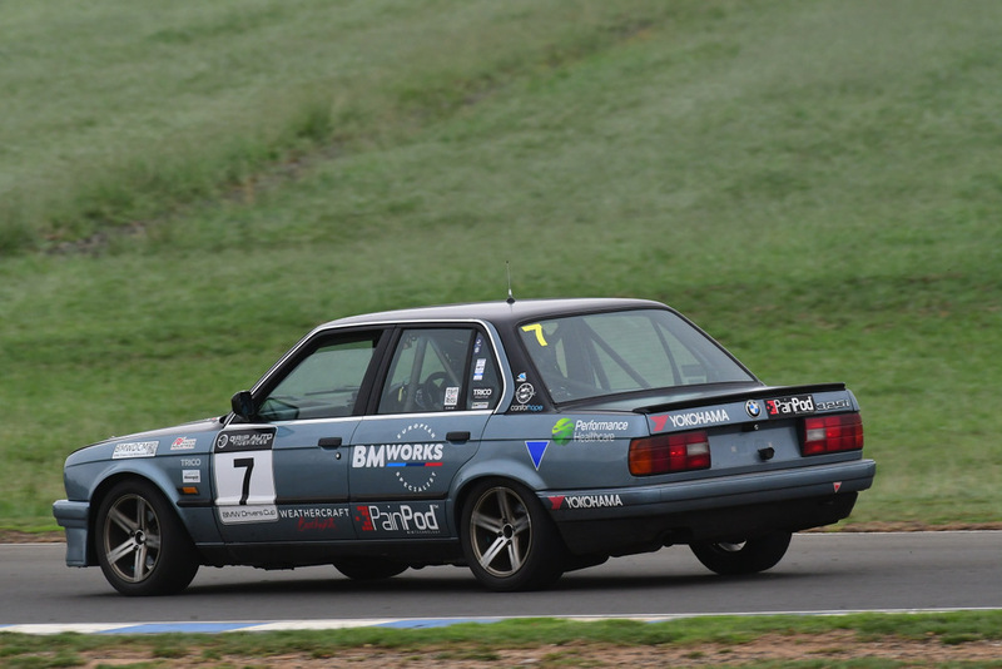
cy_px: 334
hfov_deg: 3.1
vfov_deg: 2.0
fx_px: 18793
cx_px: 501
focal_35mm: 675
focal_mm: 450
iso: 1250
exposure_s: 1/640
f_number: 9
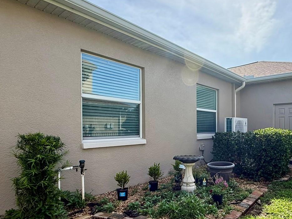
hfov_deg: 69.5
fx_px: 202
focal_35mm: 24
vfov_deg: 56.4
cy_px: 131
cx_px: 195
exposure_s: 1/1050
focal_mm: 2.22
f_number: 2.2
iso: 64
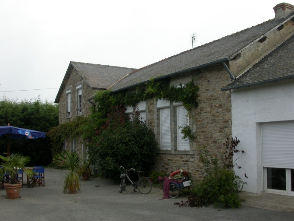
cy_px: 110
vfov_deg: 37.7
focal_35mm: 38
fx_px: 323
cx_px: 147
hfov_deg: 49.0
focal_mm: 7.85
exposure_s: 1/173
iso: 100
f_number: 6
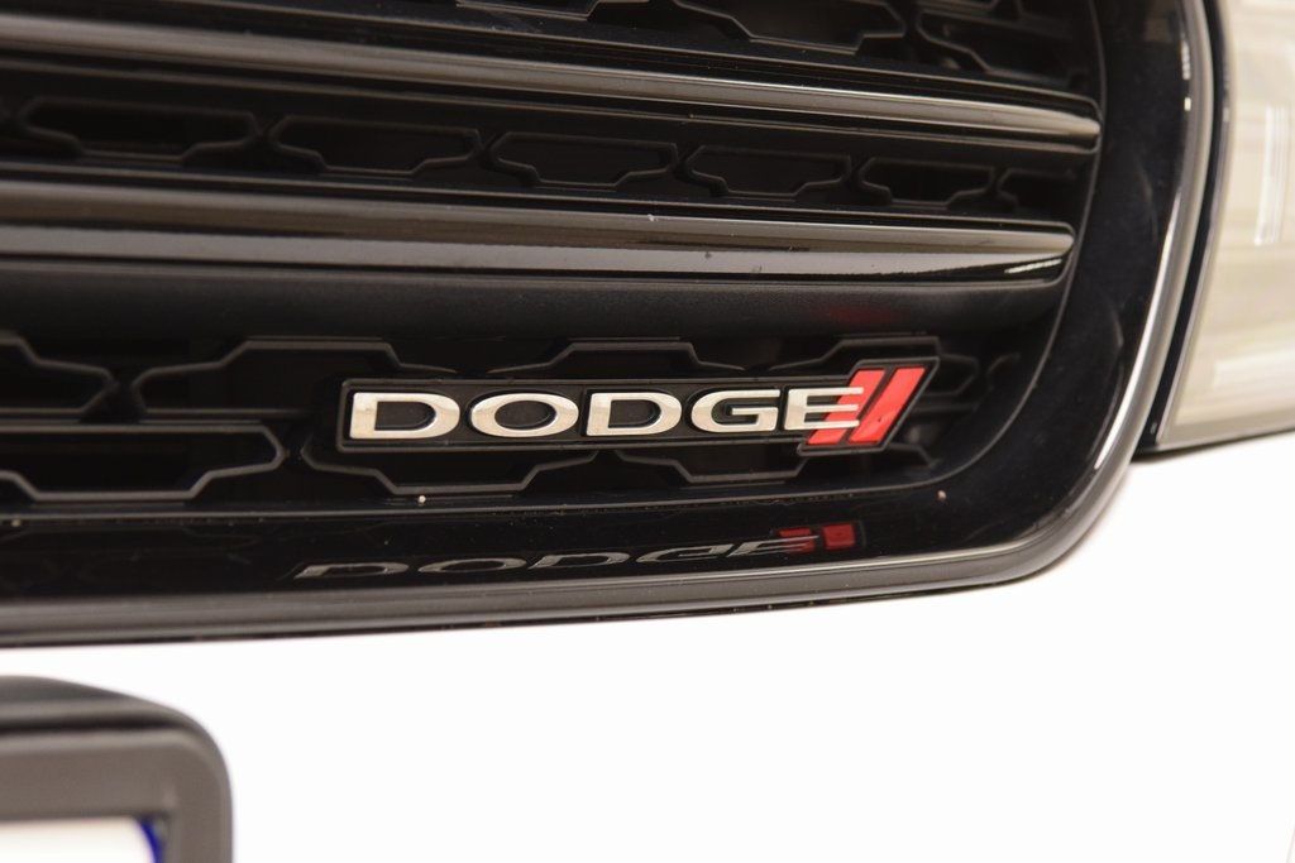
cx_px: 648
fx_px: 3777
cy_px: 432
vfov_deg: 13.0
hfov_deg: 19.5
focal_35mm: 105
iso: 1600
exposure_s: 1/30
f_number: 6.3
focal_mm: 70
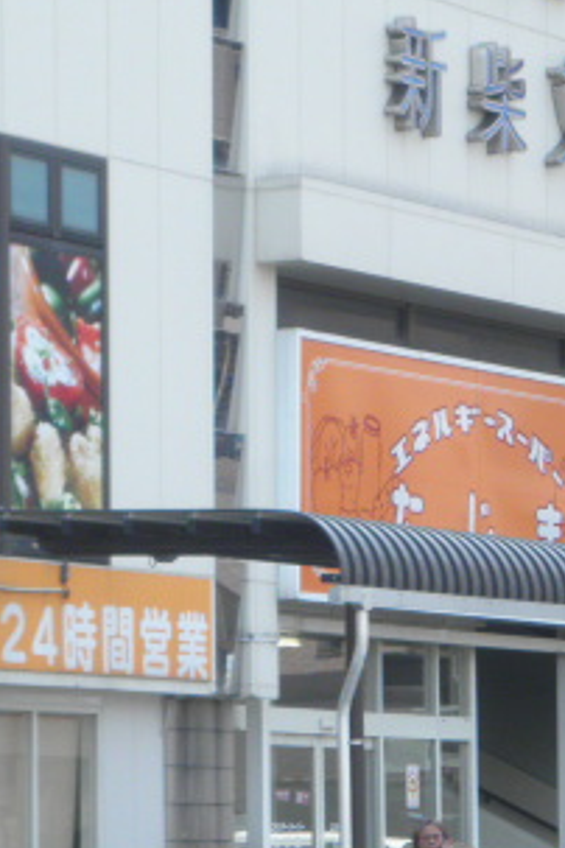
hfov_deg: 5.6
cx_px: 173
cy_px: 588
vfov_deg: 8.4
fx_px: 5744
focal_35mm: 244
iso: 80
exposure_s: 1/100
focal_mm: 19.6
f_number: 5.8
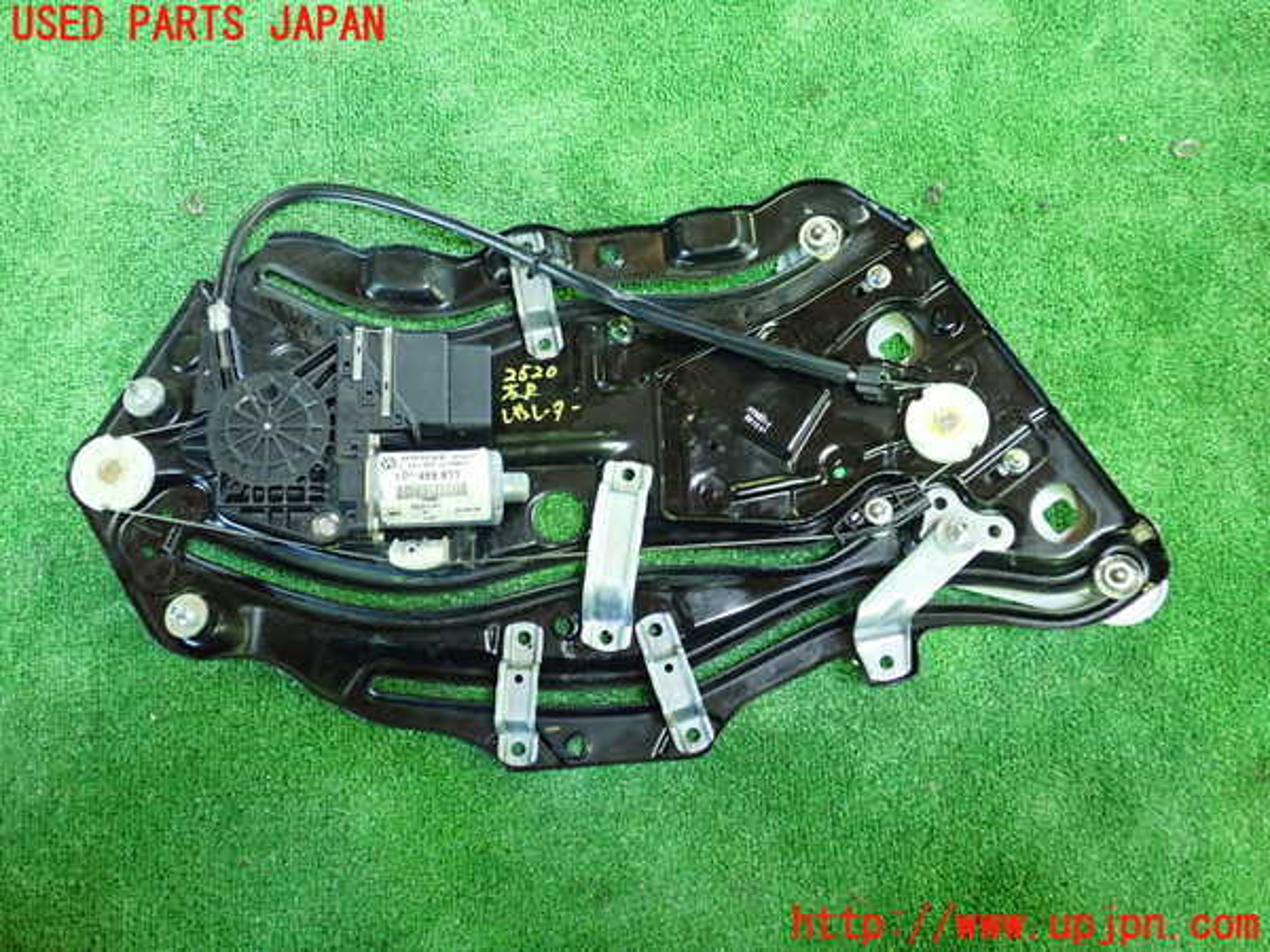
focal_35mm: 30
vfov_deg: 46.8
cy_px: 476
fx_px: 1101
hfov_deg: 60.0
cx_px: 635
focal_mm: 5.5
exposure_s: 1/40
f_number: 2.3
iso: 800
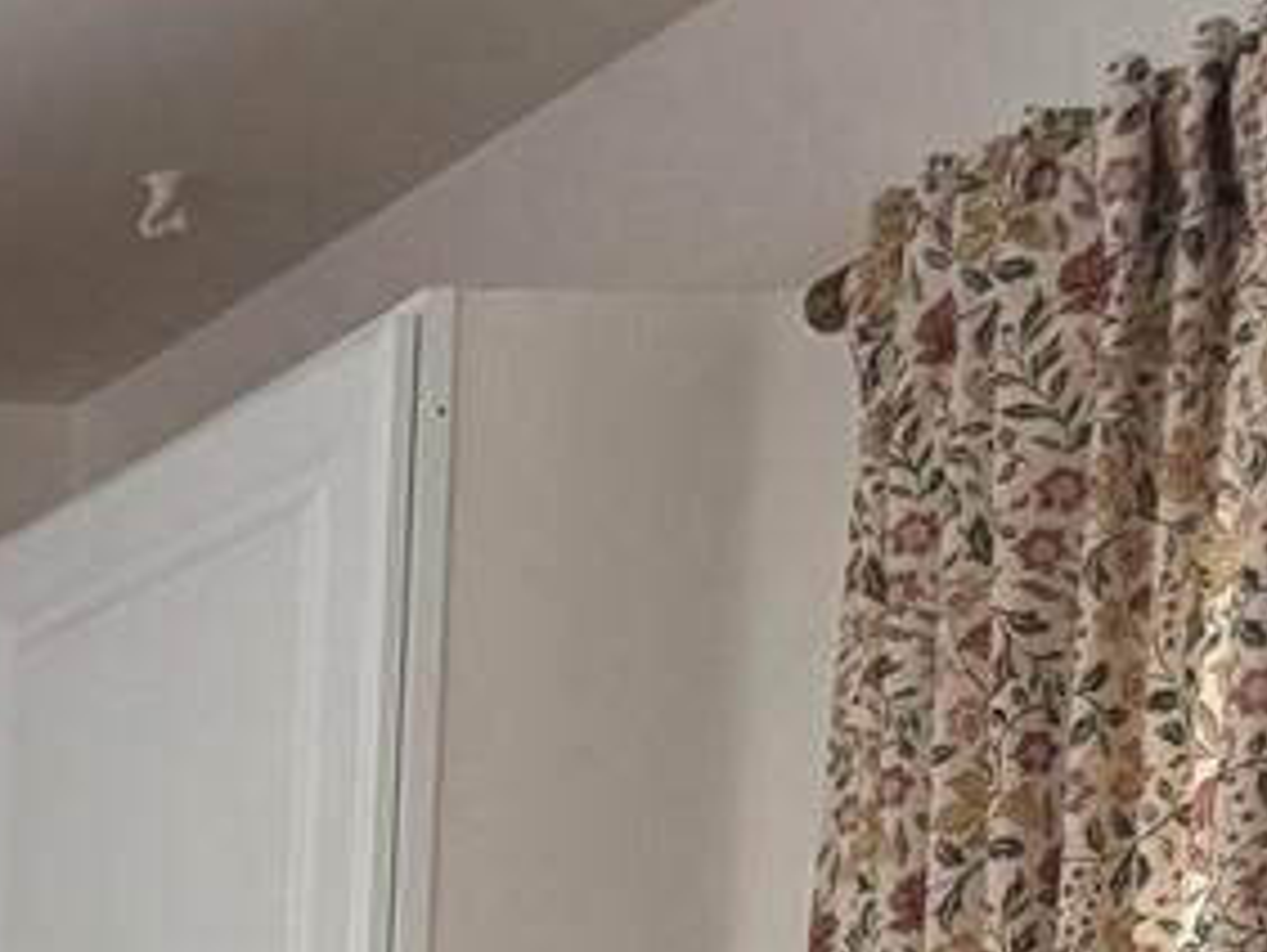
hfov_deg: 11.0
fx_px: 4982
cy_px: 2290
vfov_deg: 9.7
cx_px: -2211
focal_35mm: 136
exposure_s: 1/60
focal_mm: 6.76
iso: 125
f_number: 1.78
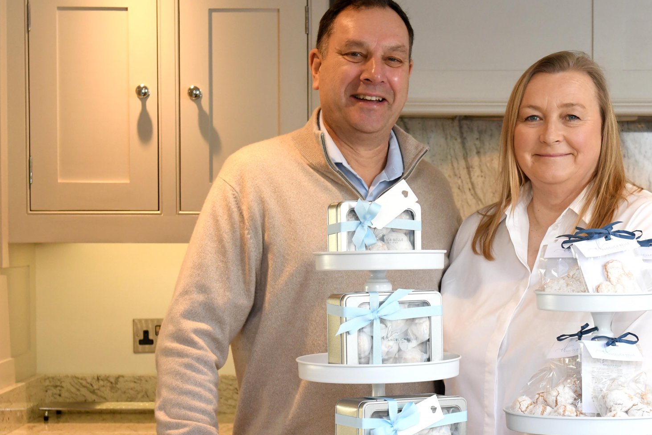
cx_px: 414
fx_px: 1829
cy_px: 260
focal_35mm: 101
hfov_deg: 20.2
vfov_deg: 13.5
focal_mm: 48
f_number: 5
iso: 1000
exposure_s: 1/200
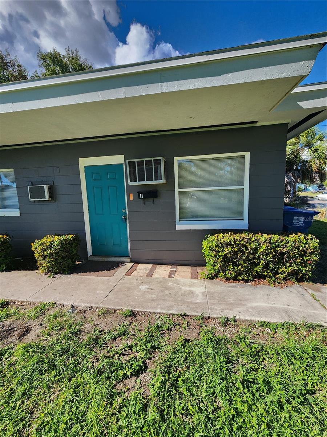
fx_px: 164
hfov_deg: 89.9
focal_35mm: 13
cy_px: 218
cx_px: 164
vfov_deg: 106.2
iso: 50
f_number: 2.2
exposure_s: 1/1272
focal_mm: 2.2
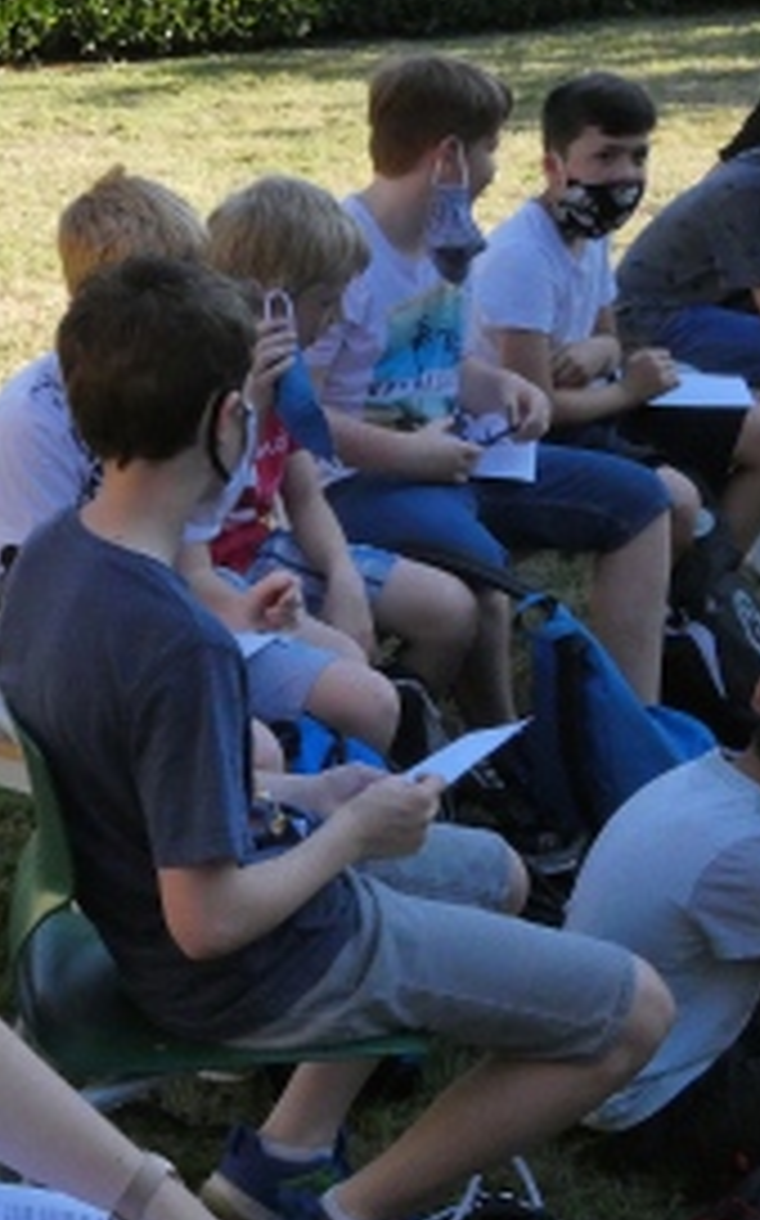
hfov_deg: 17.6
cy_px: 612
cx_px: -13
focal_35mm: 72
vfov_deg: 28.6
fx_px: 2390
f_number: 7.1
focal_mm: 8.2
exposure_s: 1/640
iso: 800
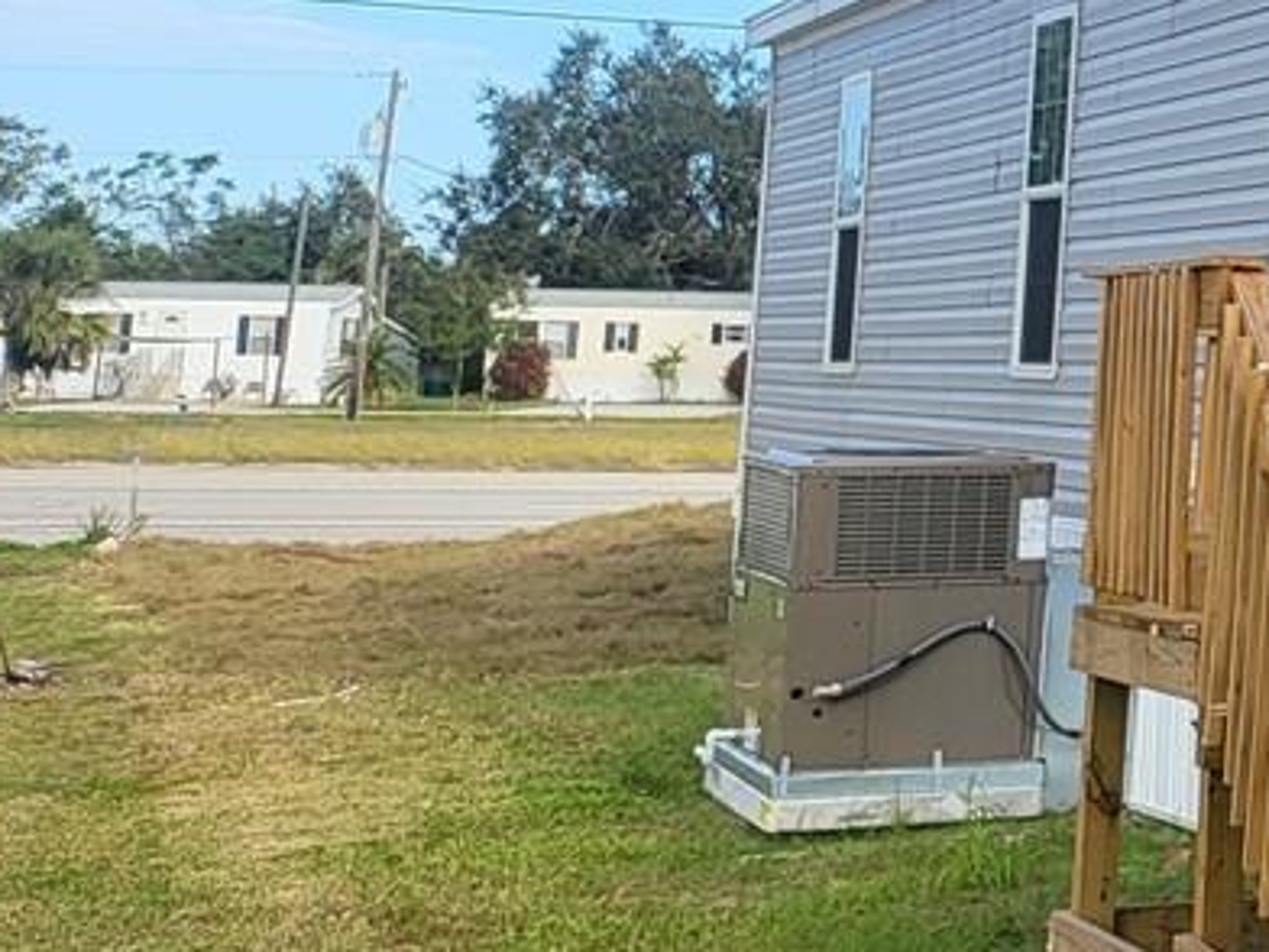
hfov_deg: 16.1
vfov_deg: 14.8
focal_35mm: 98
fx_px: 3593
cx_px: 2444
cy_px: -78
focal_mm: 5
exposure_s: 1/1228
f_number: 1.8
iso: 40
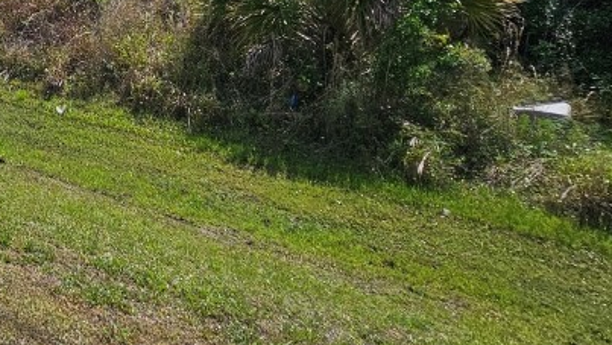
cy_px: -46
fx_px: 584
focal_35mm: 36
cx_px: -67
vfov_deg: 29.3
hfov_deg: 42.8
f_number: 2.2
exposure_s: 1/5523
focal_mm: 2.2
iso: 50
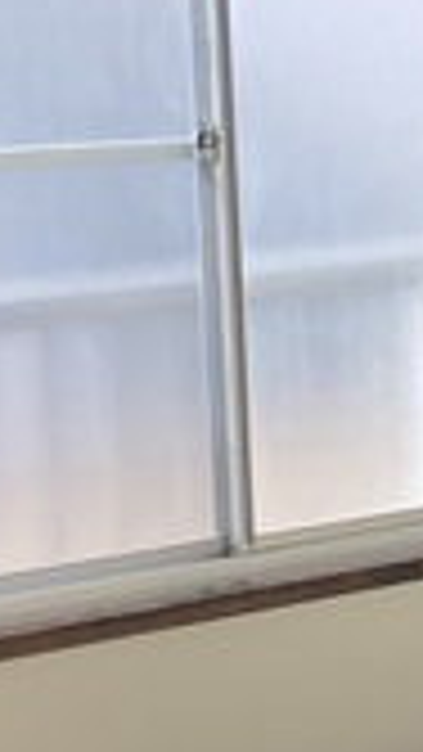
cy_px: 504
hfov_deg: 9.1
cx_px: 727
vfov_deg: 16.7
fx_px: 2551
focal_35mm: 128
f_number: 1.8
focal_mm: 3.99
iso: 125
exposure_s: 1/60
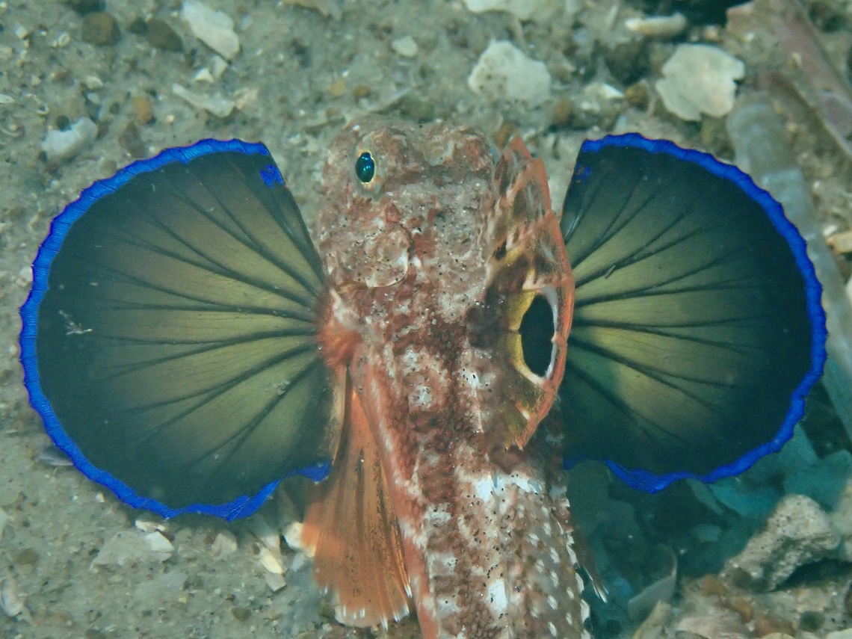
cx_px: 426
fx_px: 2461
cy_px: 320
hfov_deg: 19.6
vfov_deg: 14.8
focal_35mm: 100
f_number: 6.3
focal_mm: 18
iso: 320
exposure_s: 1/200
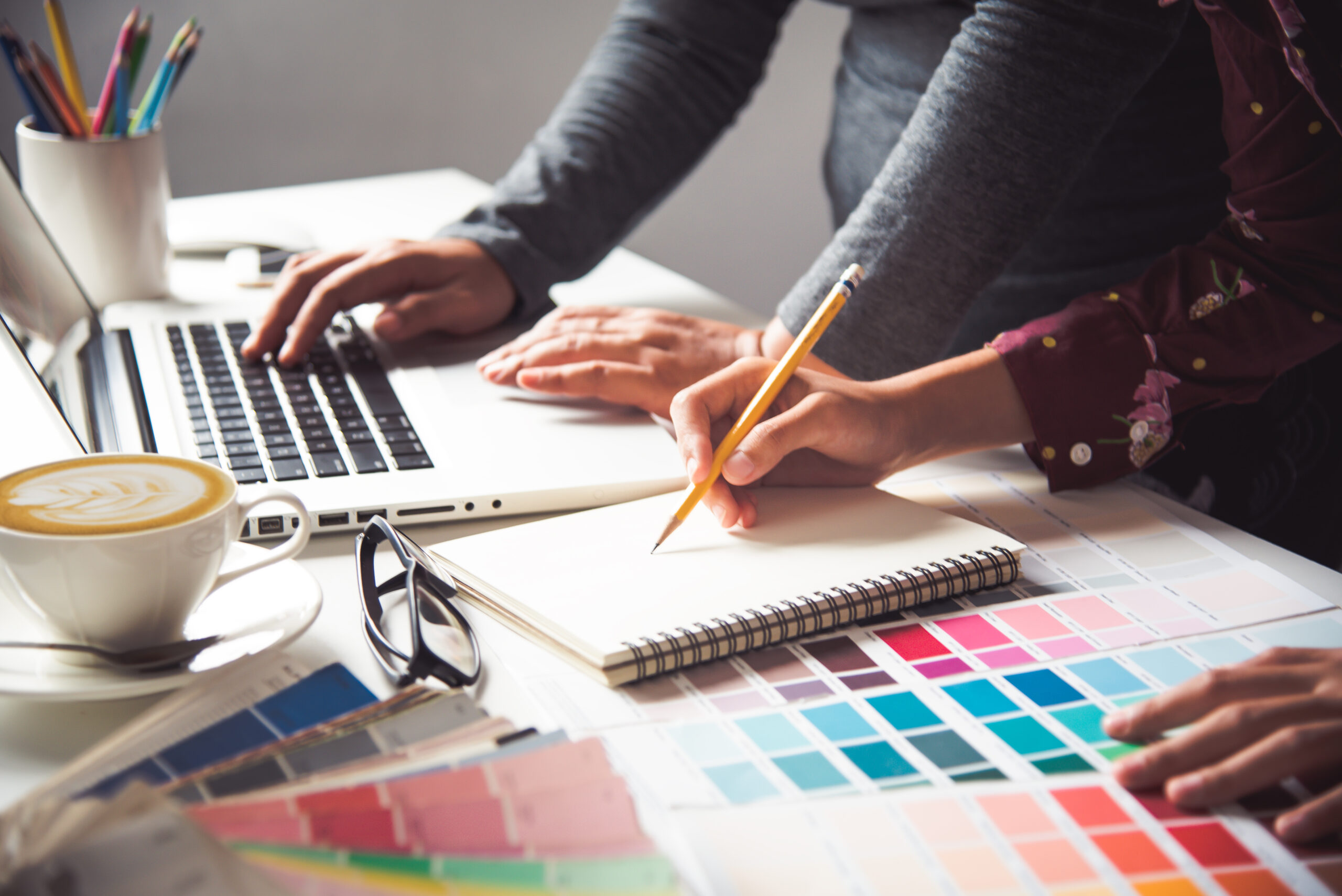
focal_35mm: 66
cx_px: 671
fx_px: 2461
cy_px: 448
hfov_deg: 30.5
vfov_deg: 20.6
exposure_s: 1/15
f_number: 4
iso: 160
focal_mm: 66
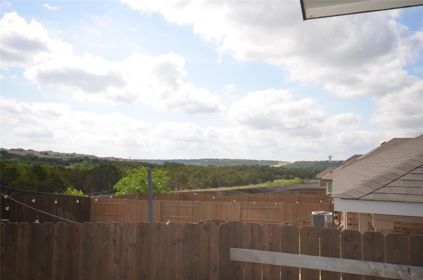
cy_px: 140
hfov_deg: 62.0
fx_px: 352
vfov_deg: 43.4
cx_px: 212
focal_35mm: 30
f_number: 9
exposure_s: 1/200
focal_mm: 20
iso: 100
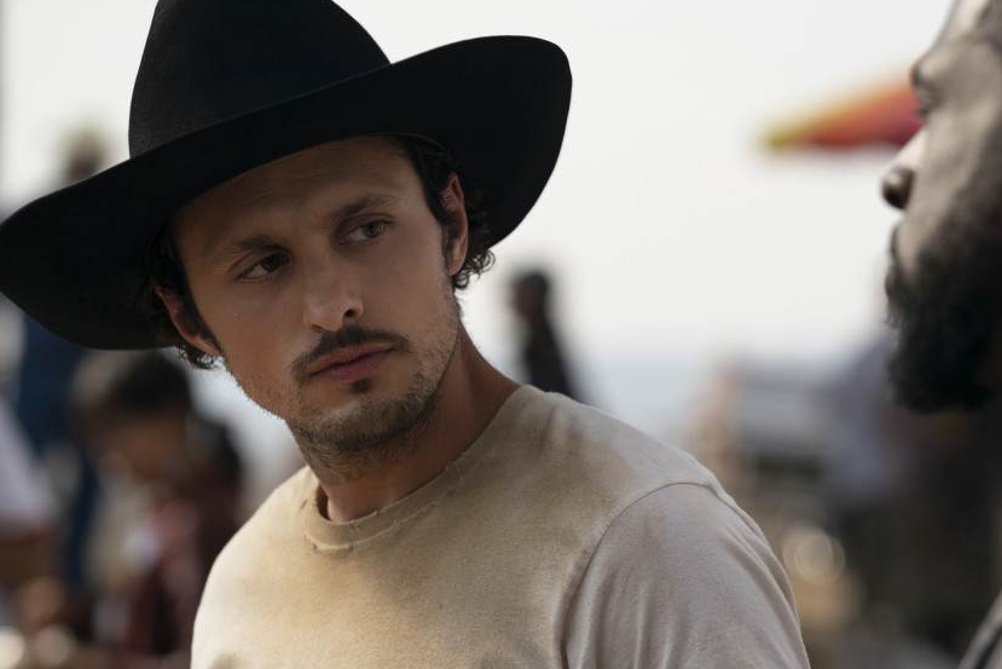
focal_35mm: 178
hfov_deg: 11.5
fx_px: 4955
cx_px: 668
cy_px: 449
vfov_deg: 7.7
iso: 160
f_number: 4
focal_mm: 123
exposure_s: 1/800
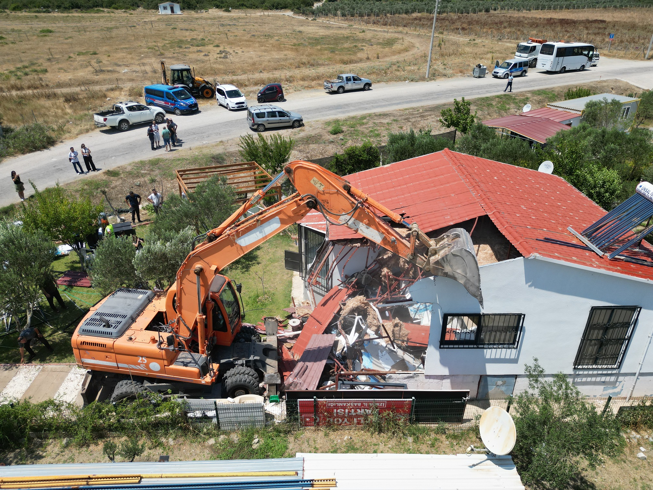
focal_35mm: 24
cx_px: 326
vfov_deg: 56.8
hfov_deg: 71.6
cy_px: 245
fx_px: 453
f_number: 1.7
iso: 150
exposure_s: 1/4000
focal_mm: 6.72
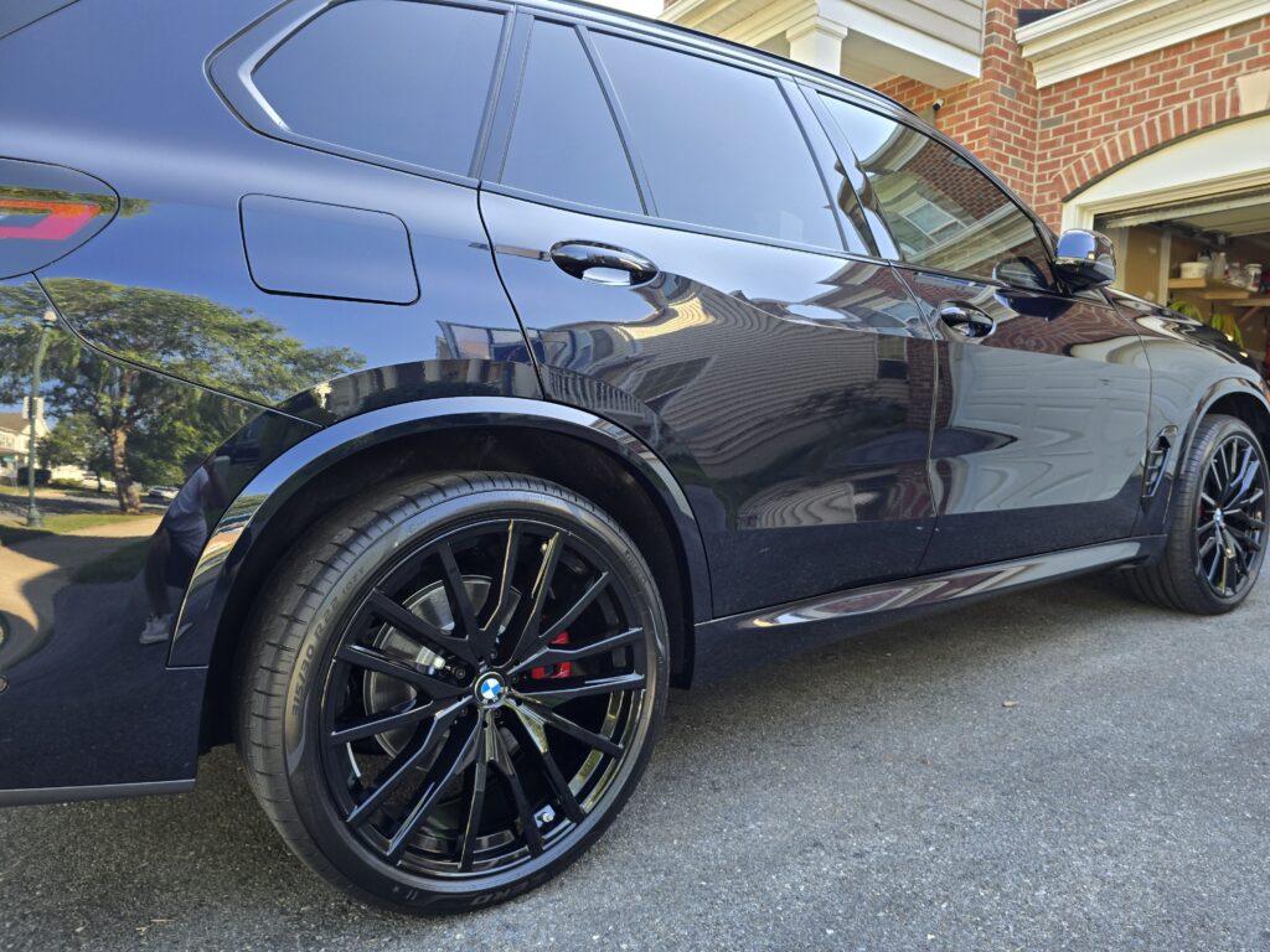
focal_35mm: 23
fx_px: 844
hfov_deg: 73.9
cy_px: 476
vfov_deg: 58.9
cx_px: 635
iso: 64
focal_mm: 6.3
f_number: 1.7
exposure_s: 1/180
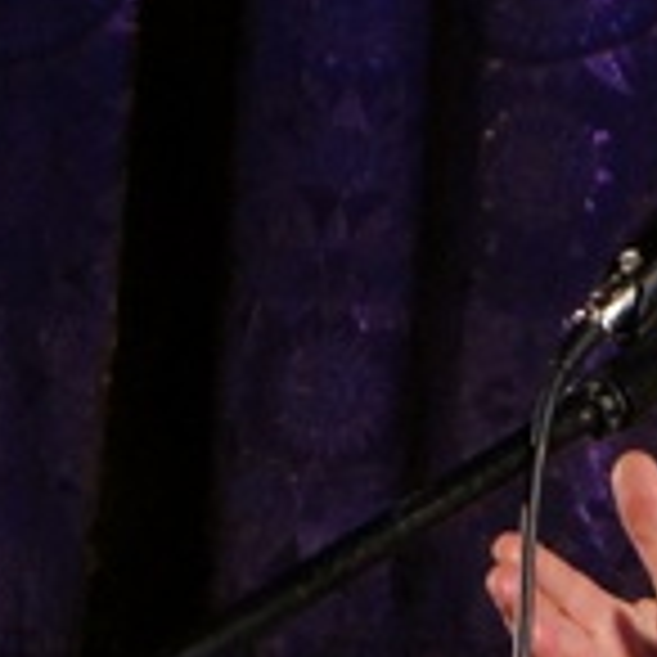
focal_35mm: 289
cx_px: 999
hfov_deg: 6.0
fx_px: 6200
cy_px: 169
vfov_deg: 6.1
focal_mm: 55
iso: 800
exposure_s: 1/50
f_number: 5.6
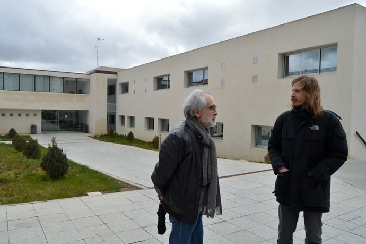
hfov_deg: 67.4
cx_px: 183
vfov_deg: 47.9
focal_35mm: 27
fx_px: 274
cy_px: 122
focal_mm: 18
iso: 100
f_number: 8
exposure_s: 1/250
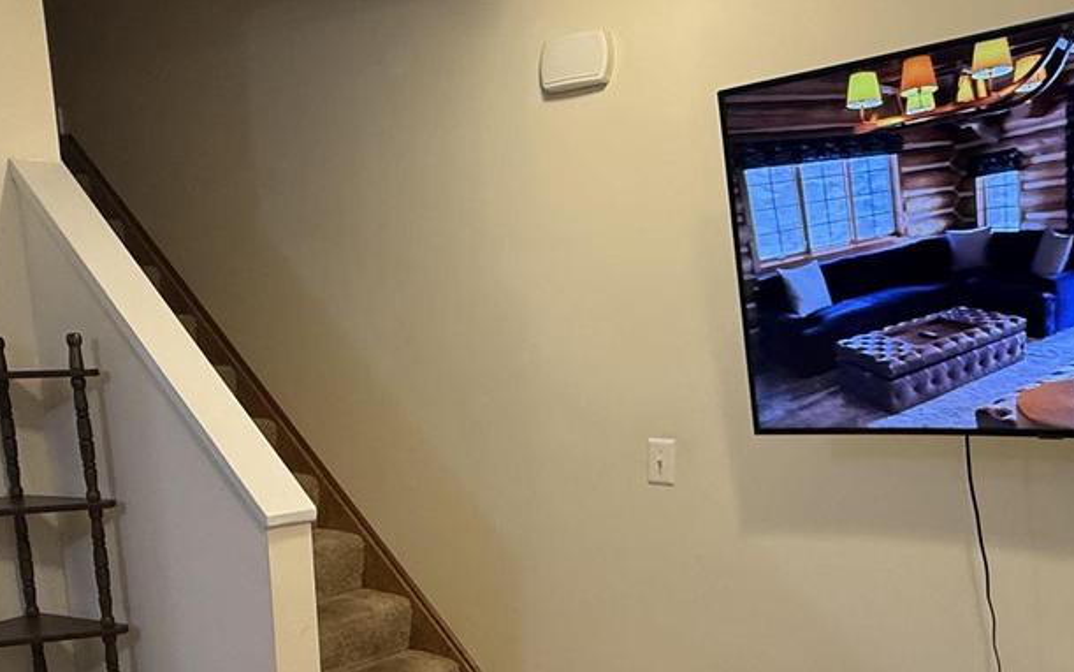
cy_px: 554
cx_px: 606
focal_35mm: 35
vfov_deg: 34.9
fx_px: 1025
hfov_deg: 55.2
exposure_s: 1/60
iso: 250
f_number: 2.2
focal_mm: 2.22
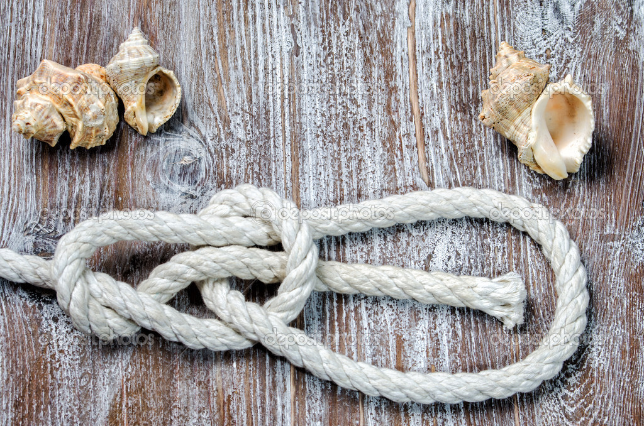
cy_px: 213
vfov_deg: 15.1
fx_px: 1606
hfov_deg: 22.7
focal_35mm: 90
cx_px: 322
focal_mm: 60
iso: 100
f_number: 9.5
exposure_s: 1/180
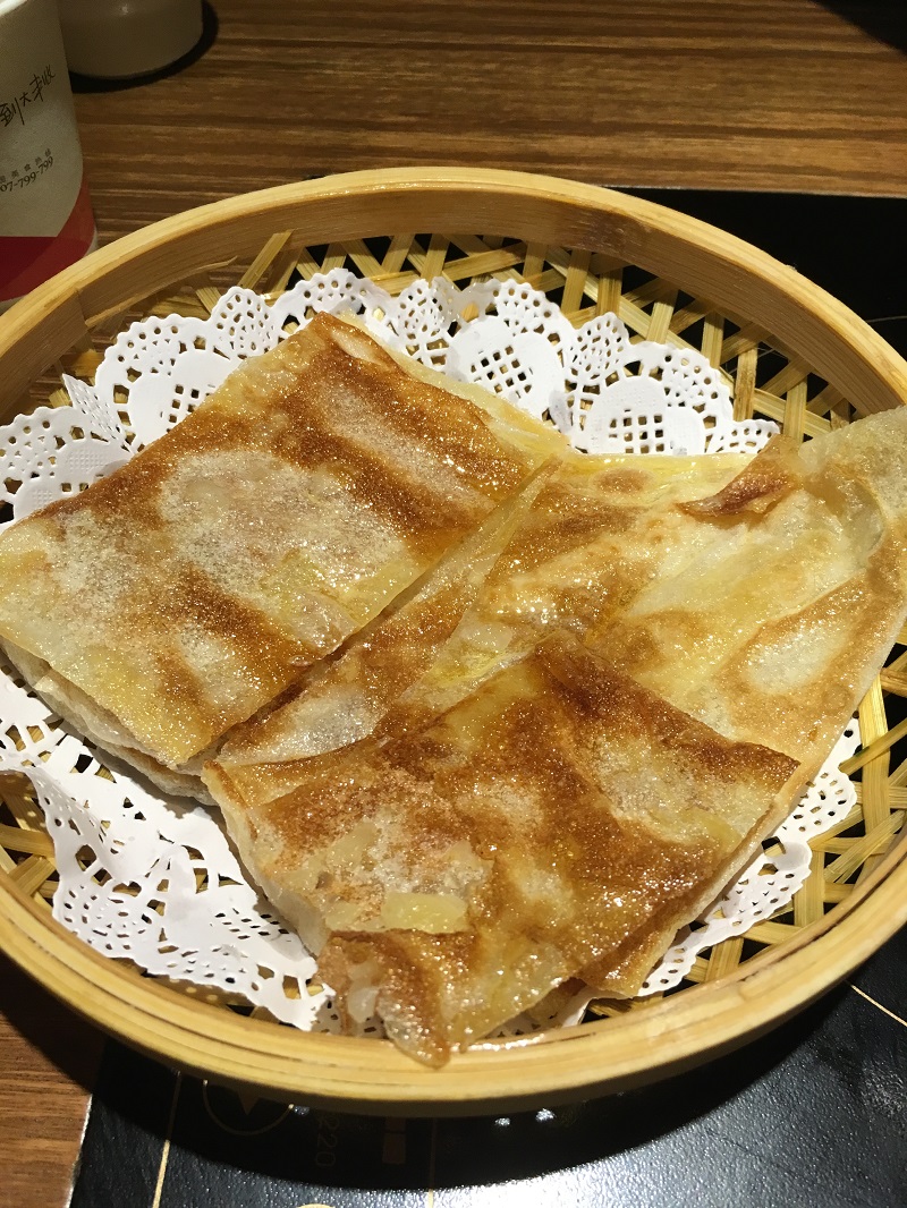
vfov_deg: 61.6
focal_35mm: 29
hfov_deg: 48.2
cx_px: 454
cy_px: 604
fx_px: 1013
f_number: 2.2
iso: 50
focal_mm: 4.15
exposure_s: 1/33
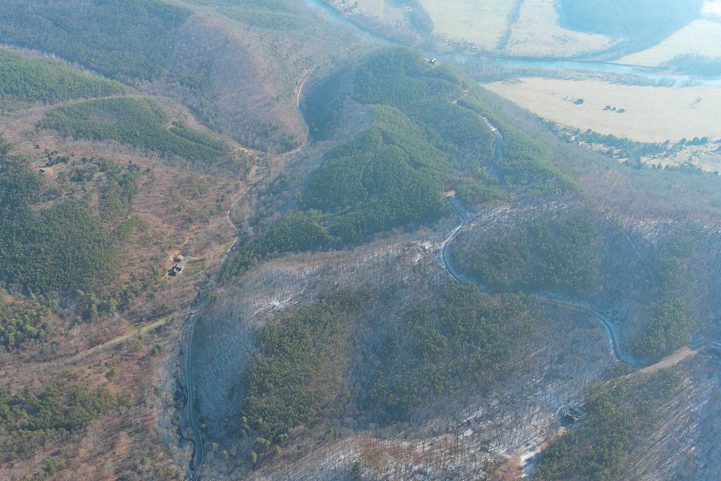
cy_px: 227
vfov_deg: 36.9
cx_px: 293
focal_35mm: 36
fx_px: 721
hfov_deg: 52.8
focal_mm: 10.57
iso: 100
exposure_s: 1/429
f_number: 2.8
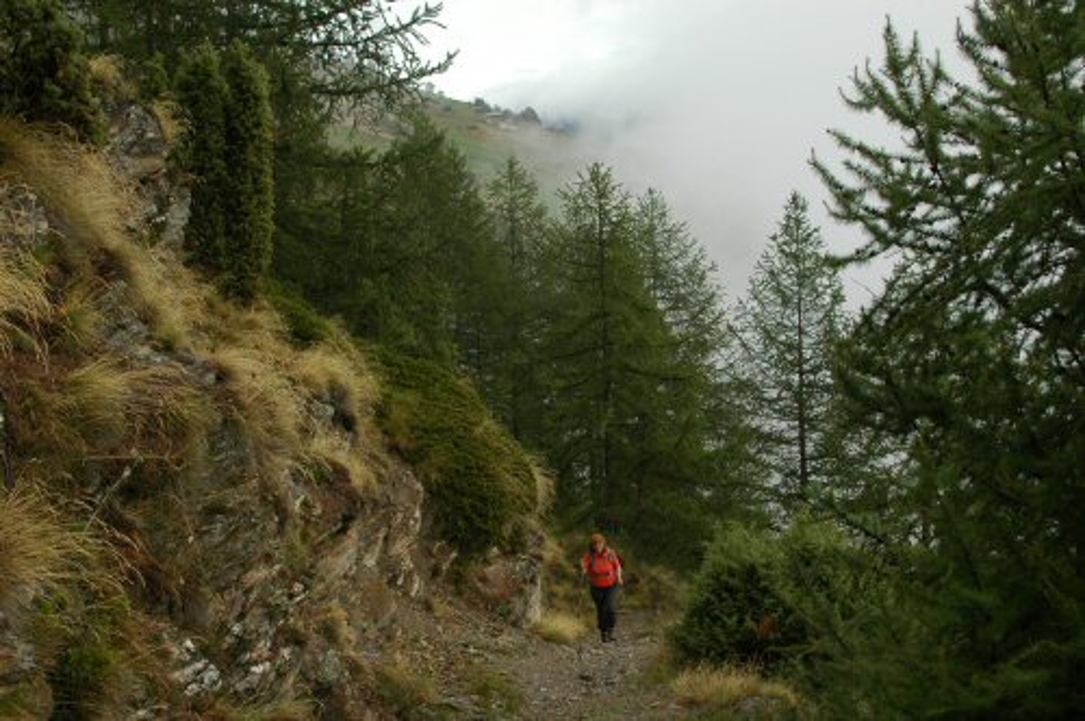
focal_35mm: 42
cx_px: 542
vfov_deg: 31.8
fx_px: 1264
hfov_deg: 46.5
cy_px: 360
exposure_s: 1/160
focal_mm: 28
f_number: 10
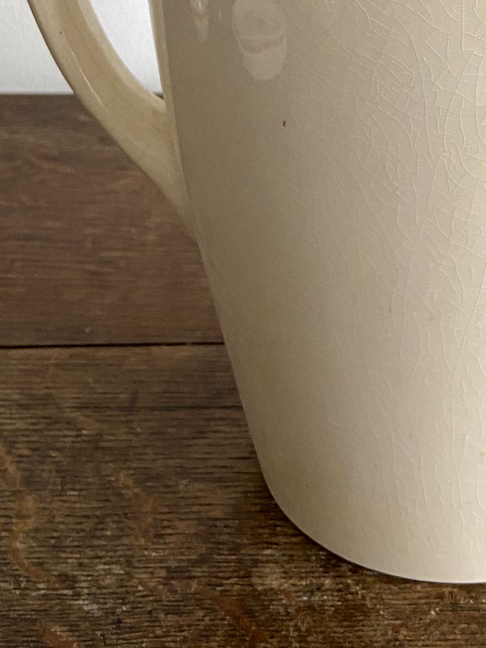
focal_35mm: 66
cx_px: 435
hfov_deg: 21.8
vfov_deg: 27.7
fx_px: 1235
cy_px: -1
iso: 125
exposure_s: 1/68
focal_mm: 4.25
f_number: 1.8
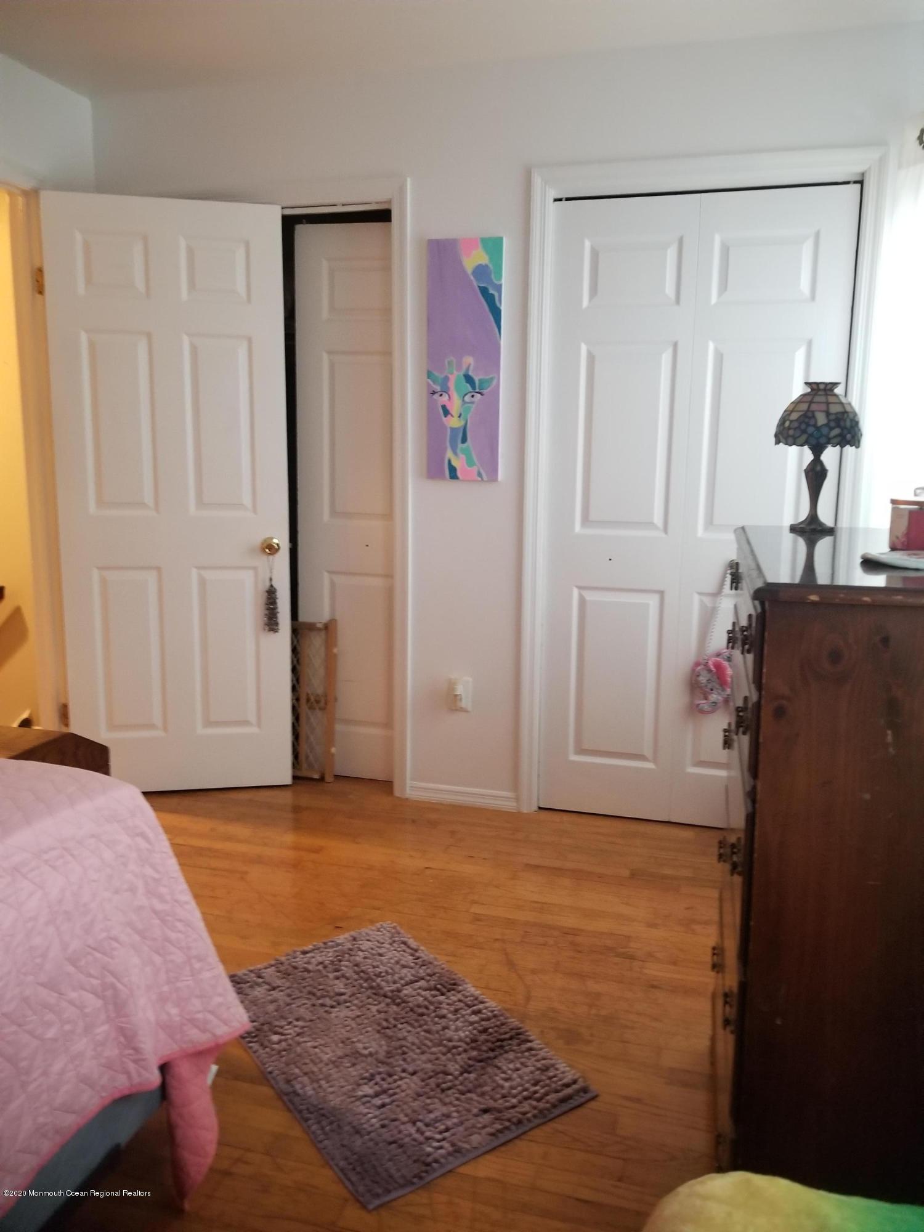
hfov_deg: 53.1
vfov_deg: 67.3
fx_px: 925
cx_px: 462
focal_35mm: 26
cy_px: 616
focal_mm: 4.25
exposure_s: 1/17
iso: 250
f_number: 1.7
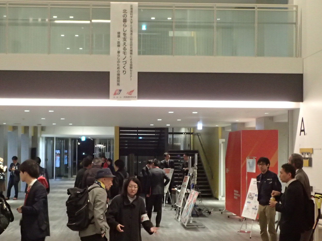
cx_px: 124
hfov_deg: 35.4
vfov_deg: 26.9
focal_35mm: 54
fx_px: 502
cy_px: 152
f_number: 2.6
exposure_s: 1/30
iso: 800
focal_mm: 6.42
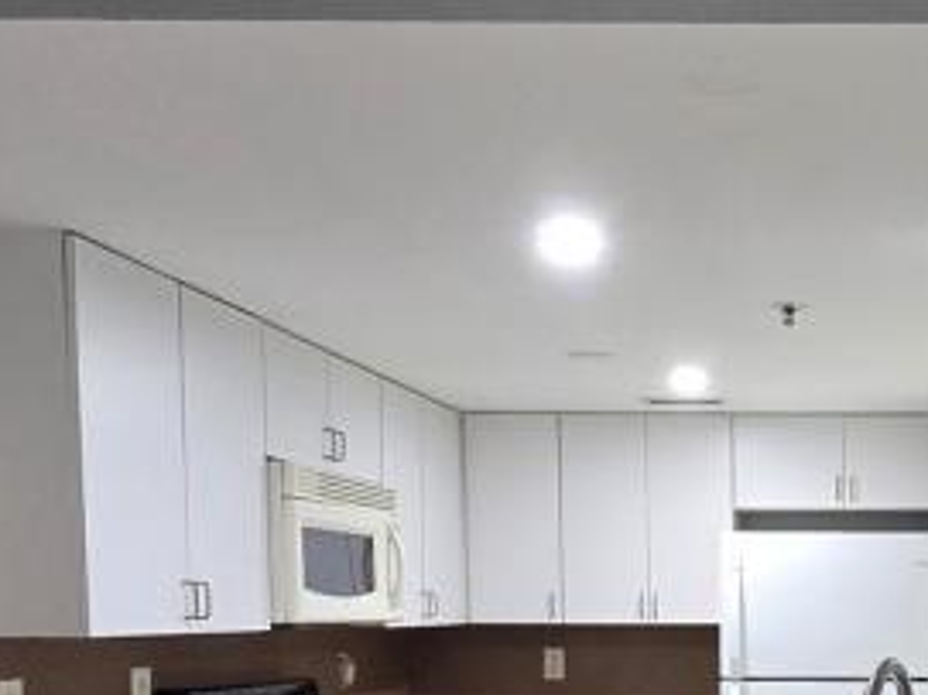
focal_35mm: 46
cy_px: 712
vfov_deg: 29.2
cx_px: 897
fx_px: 1233
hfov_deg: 37.5
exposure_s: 1/60
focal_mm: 2.2
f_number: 2.2
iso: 320
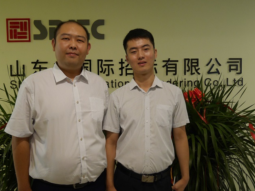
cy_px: 100
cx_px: 120
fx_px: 280
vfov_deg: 37.7
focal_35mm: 38
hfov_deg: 48.9
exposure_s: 1/60
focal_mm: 16
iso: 1000
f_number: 3.9
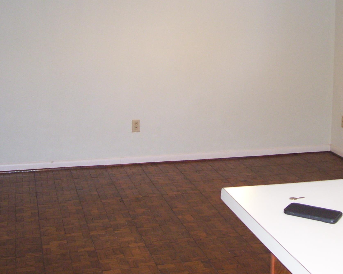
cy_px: 59
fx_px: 609
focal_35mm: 60
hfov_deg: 31.3
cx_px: 216
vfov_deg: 25.0
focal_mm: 6
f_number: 2.7
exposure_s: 1/60
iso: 160
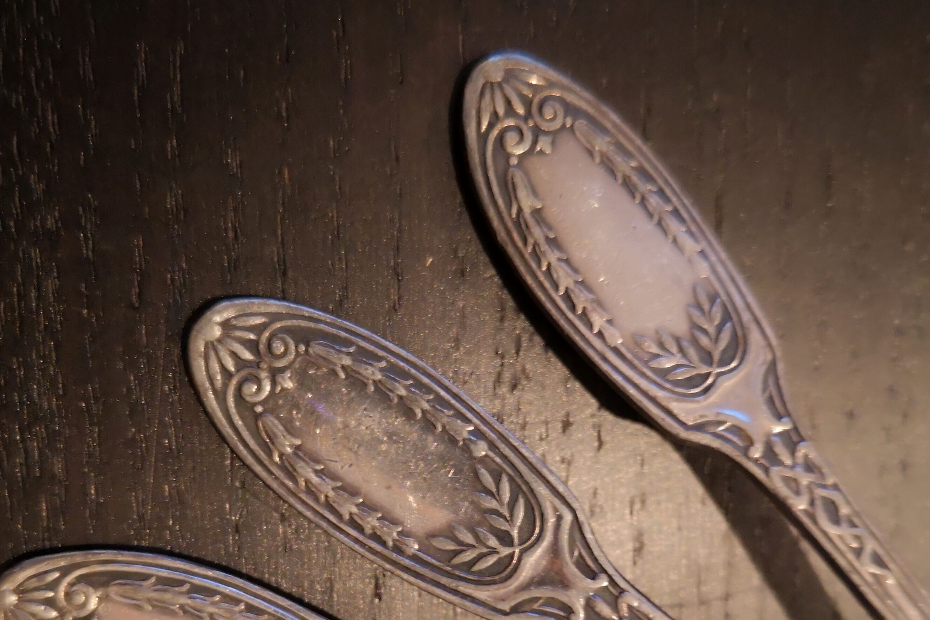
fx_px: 1085
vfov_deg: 30.9
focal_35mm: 42
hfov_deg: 46.4
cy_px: 514
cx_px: 463
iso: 400
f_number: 1.8
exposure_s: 1/20
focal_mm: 3.95
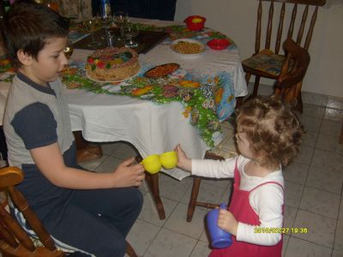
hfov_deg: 52.6
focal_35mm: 35
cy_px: 128
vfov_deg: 40.7
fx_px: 347
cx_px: 172
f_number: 2.8
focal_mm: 5.8
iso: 100
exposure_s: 1/45
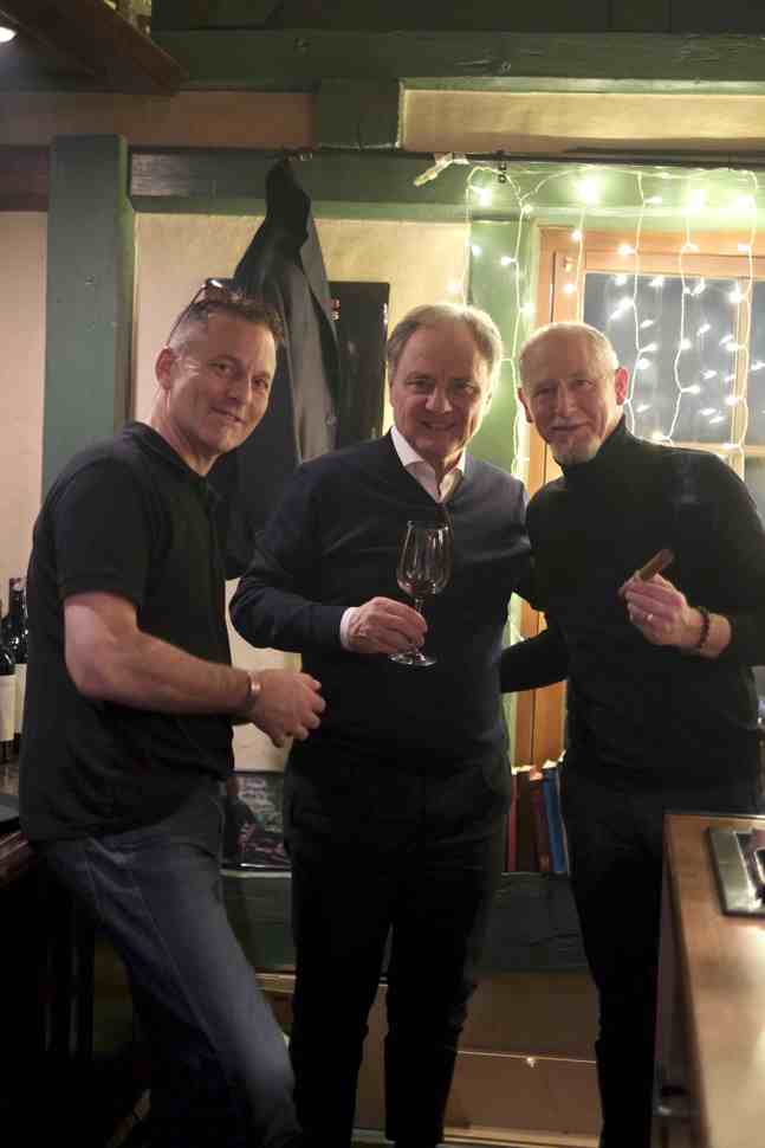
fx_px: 1689
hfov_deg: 25.5
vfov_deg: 37.5
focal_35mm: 53
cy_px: 574
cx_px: 382
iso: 1600
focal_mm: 35
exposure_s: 1/52
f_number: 1.4
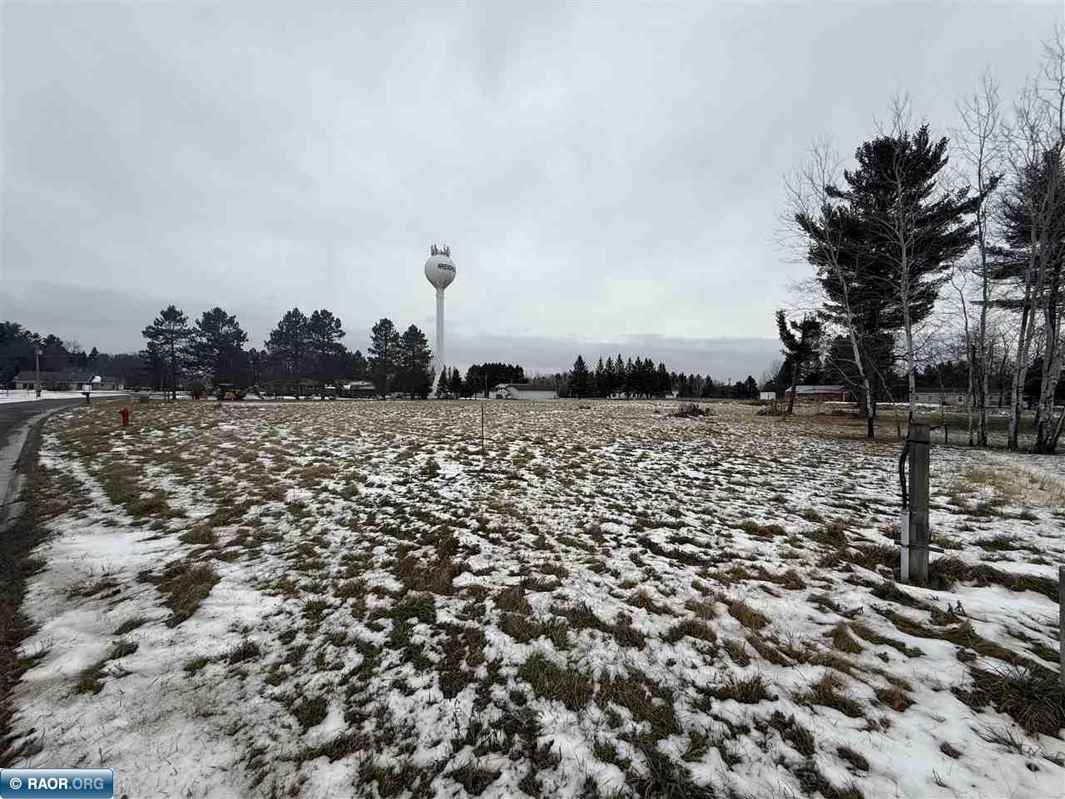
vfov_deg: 85.7
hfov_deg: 102.1
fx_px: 431
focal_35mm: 14
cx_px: 532
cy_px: 400
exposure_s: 1/502
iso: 50
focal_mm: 2.22
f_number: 2.2
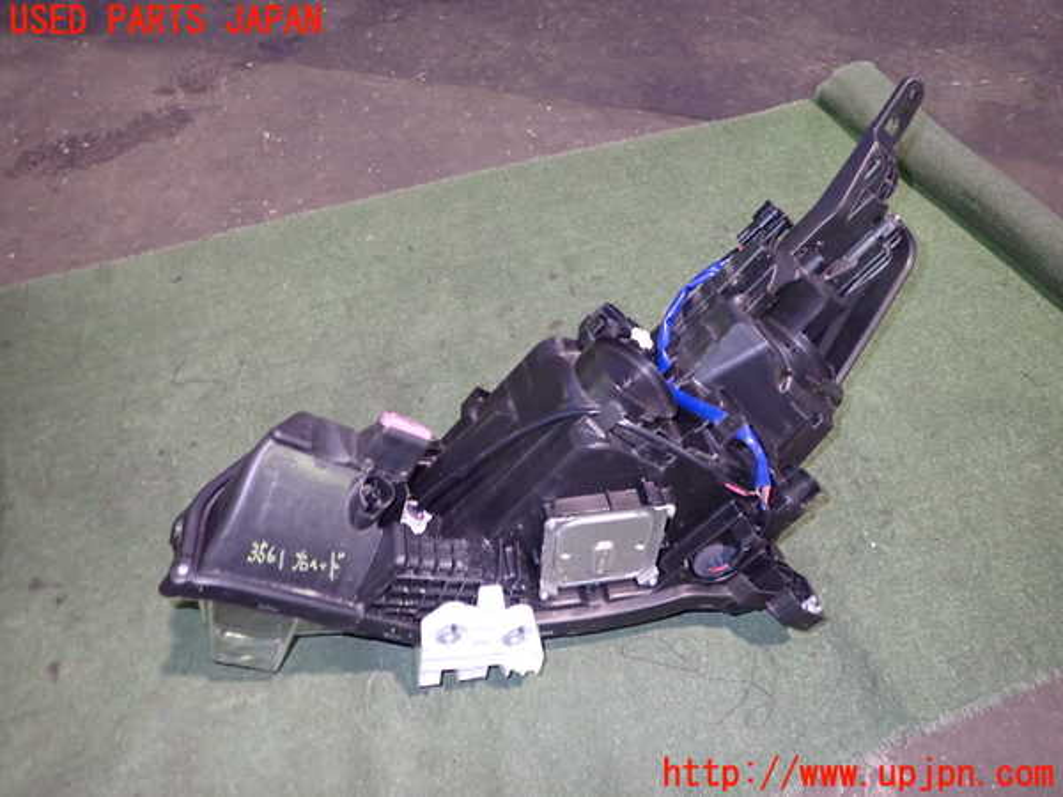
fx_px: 768
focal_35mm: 25
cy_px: 398
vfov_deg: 54.9
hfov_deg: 69.4
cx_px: 532
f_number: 5.6
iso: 800
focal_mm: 4.5
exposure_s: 1/5
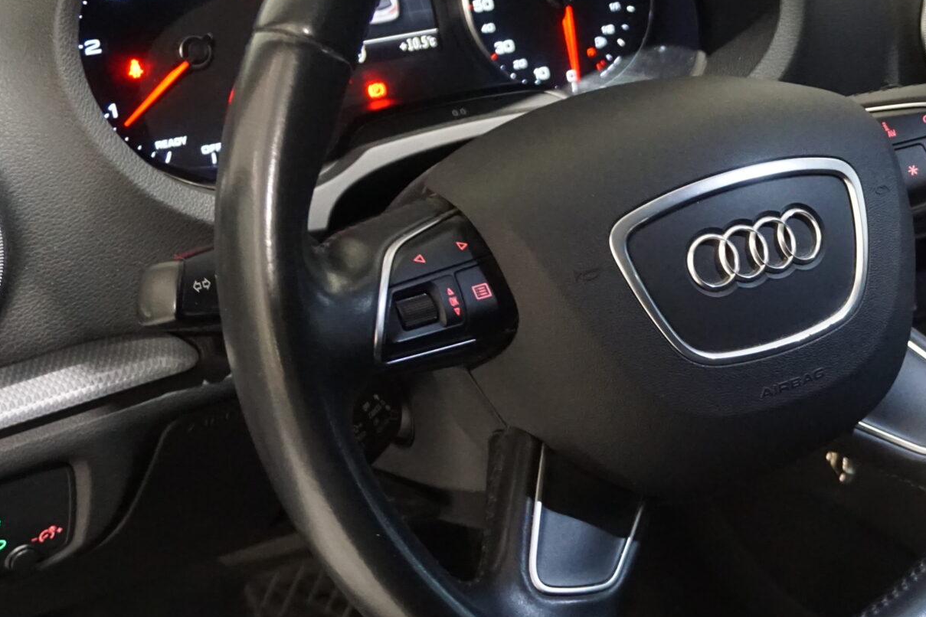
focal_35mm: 73
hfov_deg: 26.6
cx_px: 869
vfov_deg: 18.7
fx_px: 1879
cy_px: 275
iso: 3200
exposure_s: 1/20
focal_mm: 23
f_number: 4.5
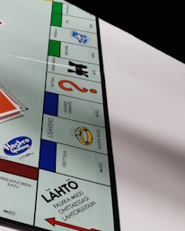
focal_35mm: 59
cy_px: 74
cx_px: -81
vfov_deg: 31.7
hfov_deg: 22.0
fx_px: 404
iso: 50
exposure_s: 1/50
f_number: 1.7
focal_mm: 3.92
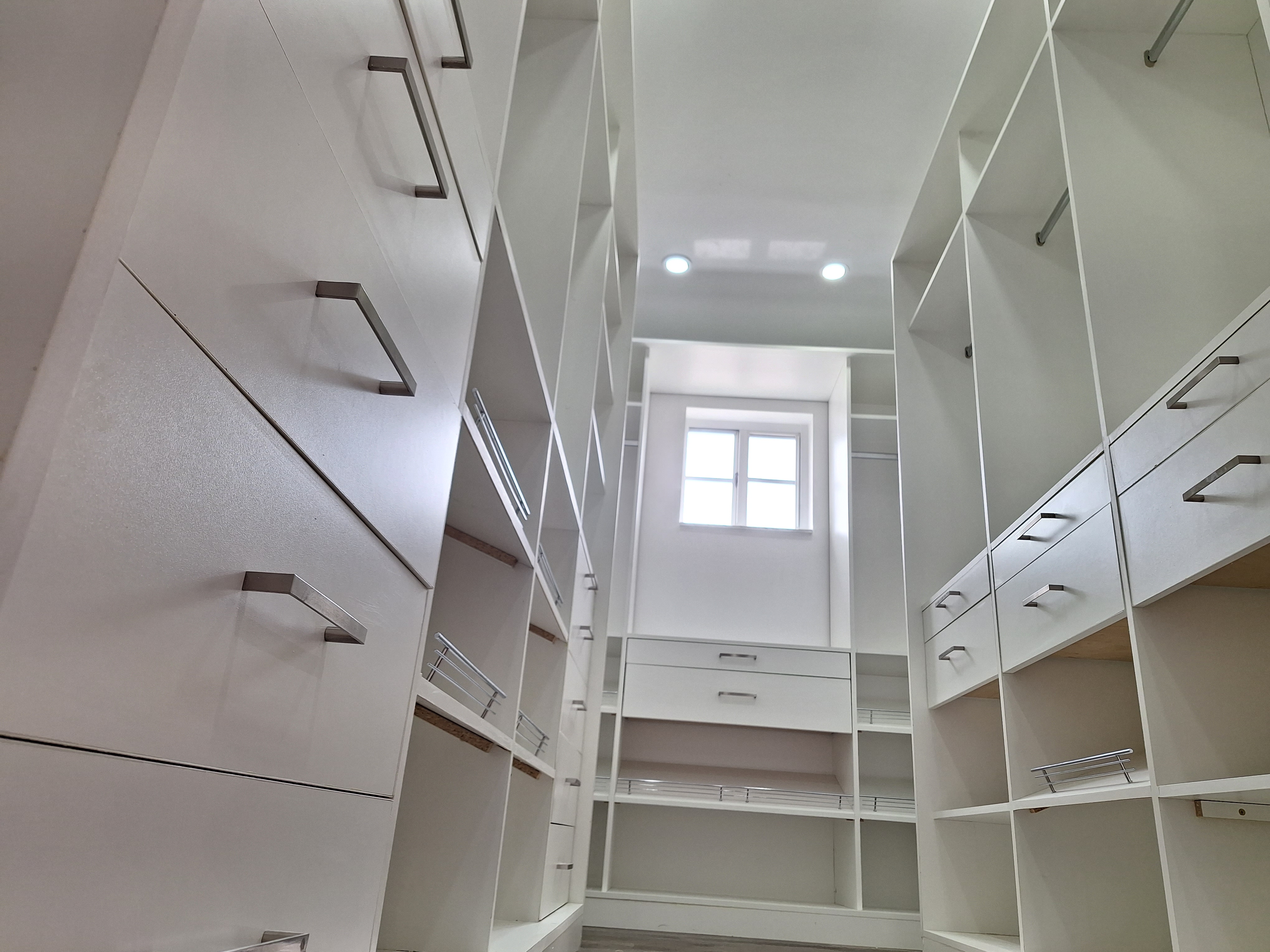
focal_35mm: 23
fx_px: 844
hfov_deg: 73.9
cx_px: 635
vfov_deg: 58.9
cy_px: 476
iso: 40
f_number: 1.8
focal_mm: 5.54
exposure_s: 1/169
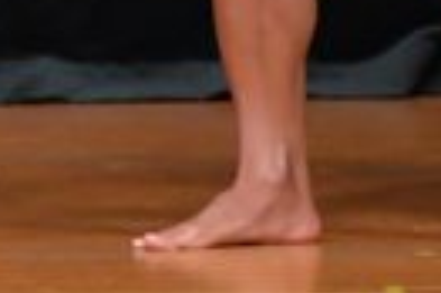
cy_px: -475
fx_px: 19600
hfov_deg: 1.3
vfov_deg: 0.9
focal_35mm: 1602
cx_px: -382
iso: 5000
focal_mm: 180
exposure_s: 1/400
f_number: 5.6
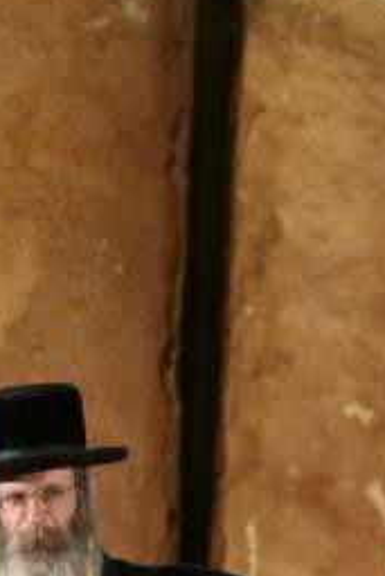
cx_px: 1094
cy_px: 736
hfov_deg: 2.8
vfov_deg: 4.2
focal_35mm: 492
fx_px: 7881
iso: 500
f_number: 2.8
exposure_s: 1/250
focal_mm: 82
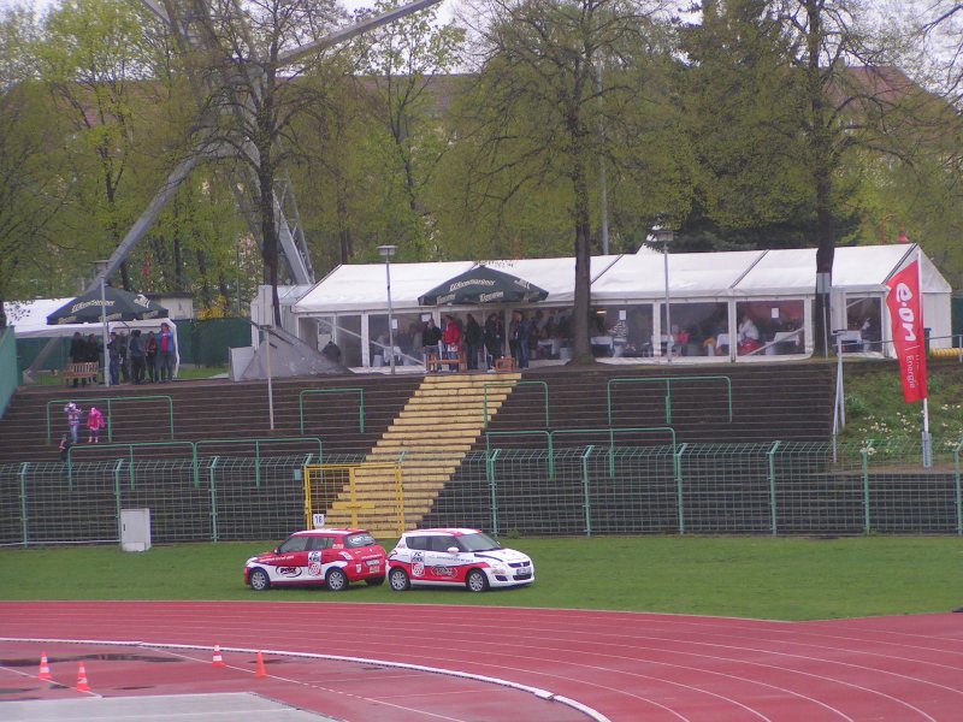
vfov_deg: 9.9
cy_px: 361
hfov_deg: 13.2
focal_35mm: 150
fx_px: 4173
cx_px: 482
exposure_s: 1/160
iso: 64
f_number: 3.5
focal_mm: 22.9
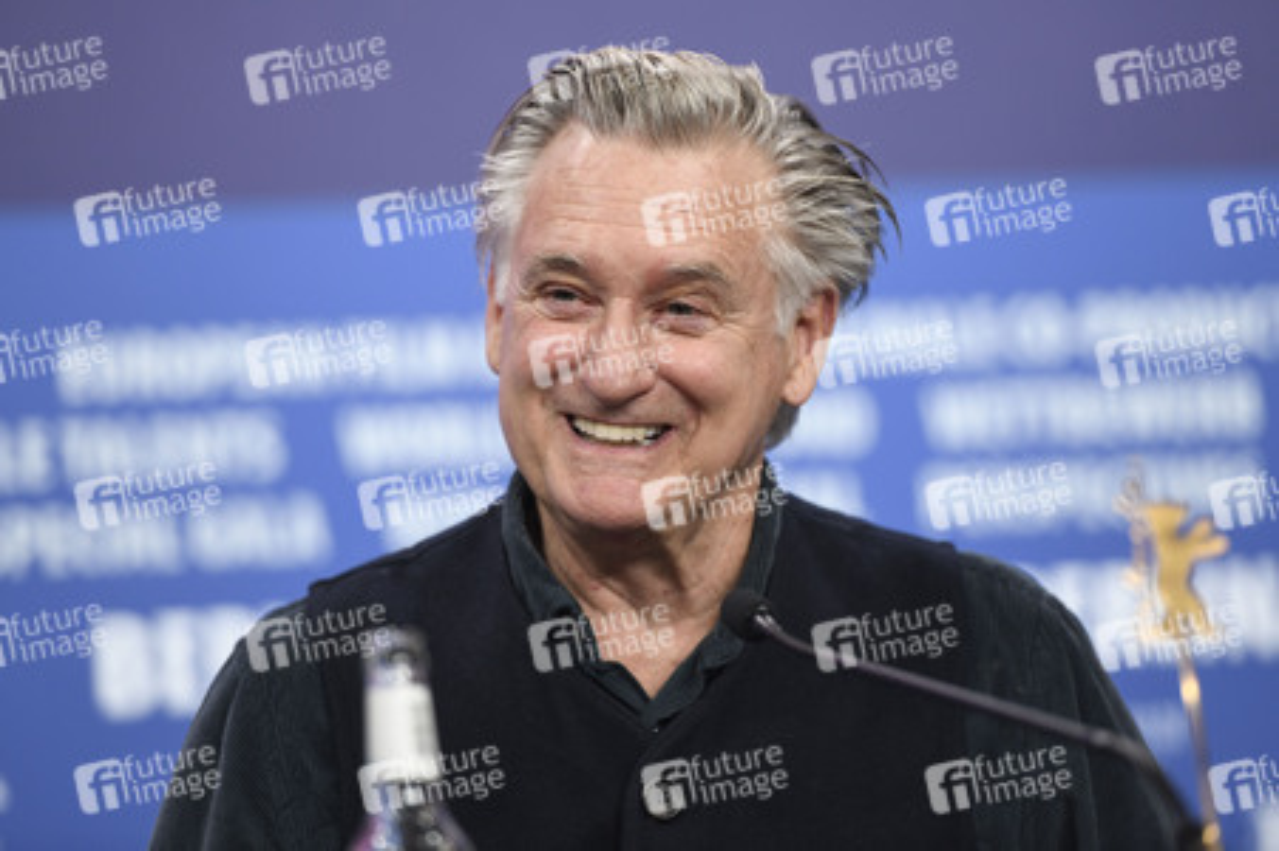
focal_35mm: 200
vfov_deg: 6.9
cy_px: 426
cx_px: 640
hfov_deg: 10.3
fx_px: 7100
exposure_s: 1/250
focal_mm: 200
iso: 1250
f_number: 3.5
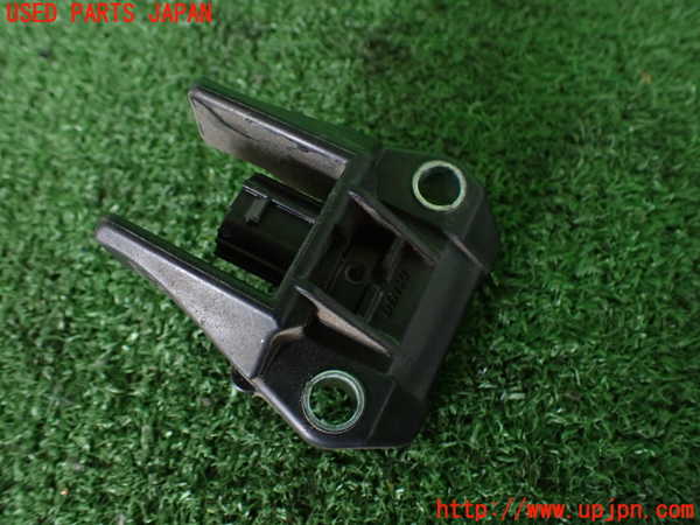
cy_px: 262
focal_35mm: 30
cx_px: 350
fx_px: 607
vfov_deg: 46.8
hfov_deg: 60.0
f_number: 2.3
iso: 800
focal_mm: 5.4
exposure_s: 1/40
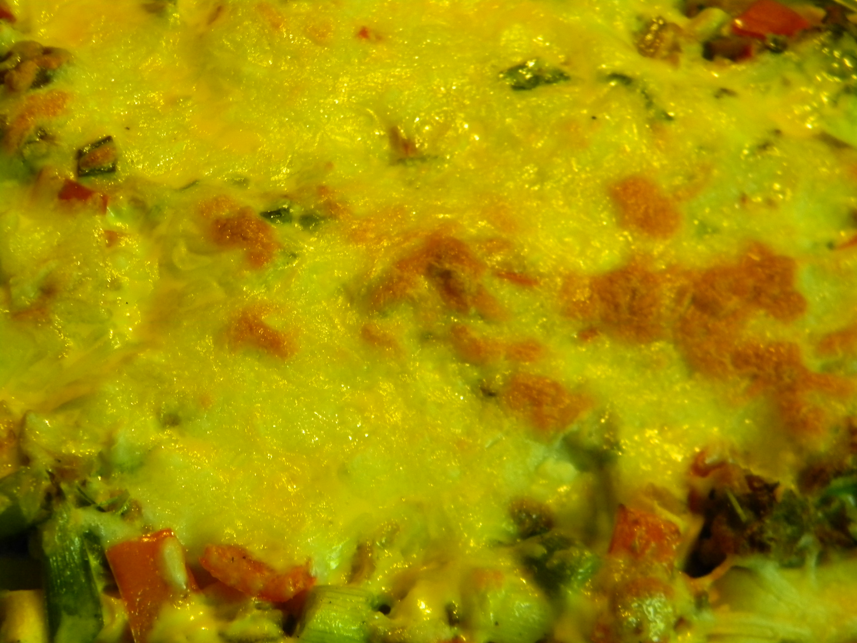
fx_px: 2055
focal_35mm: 83
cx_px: 428
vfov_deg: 17.8
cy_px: 322
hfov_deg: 23.6
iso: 400
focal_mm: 15.1
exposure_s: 1/27
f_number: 4.5
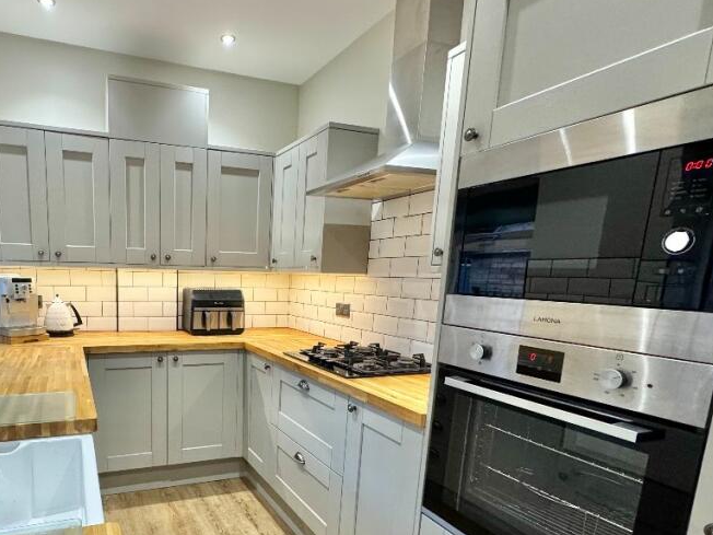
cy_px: 353
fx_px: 453
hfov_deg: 73.4
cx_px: 222
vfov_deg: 59.8
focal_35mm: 22
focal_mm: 2.22
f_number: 2.2
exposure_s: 1/100
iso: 250
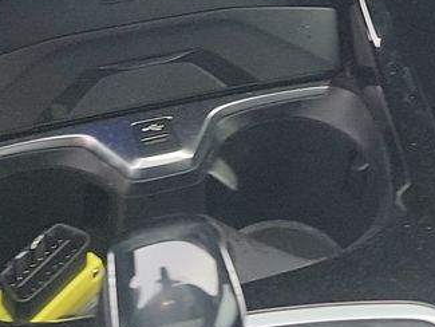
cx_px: 418
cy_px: -438
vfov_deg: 10.8
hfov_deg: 16.4
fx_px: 1483
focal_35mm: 118
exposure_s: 1/59
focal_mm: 6.7
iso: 88
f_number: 1.8
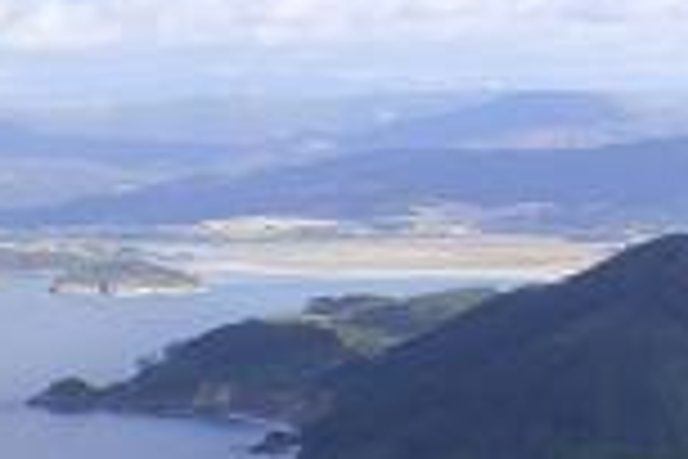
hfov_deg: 14.1
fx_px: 2599
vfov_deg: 10.0
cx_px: 1021
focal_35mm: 136
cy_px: 464
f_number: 4.6
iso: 64
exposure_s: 1/160
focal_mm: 6.3
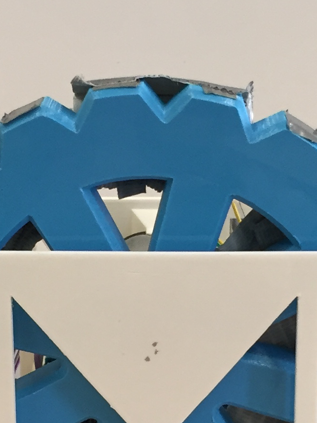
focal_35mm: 107
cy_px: 256
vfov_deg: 18.4
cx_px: 167
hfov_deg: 13.8
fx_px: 1307
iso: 80
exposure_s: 1/30
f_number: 2.2
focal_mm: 4.15
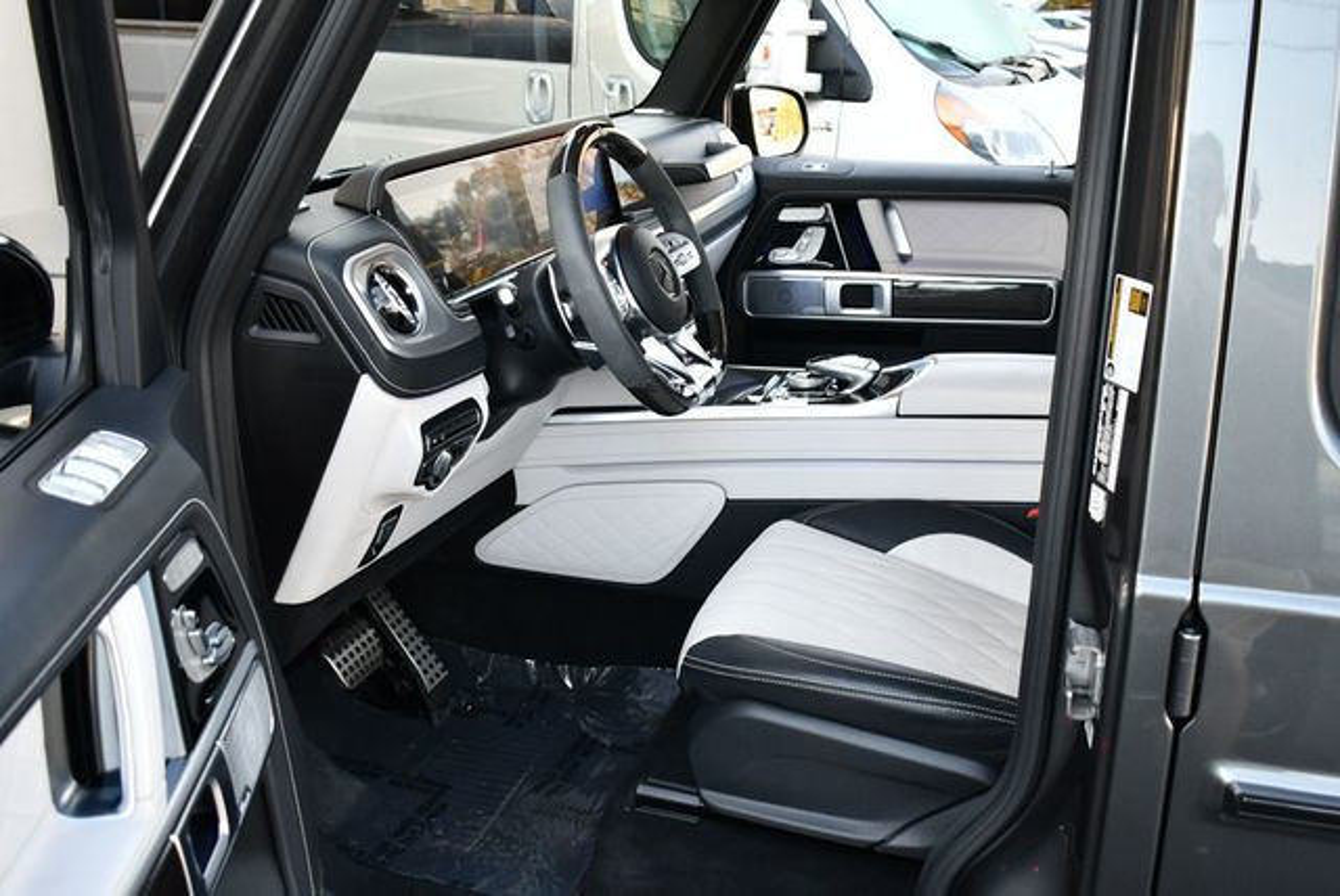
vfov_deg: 36.9
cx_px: 670
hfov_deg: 53.1
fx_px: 1341
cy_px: 448
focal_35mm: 36
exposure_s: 1/250
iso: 500
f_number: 3.5
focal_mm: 18
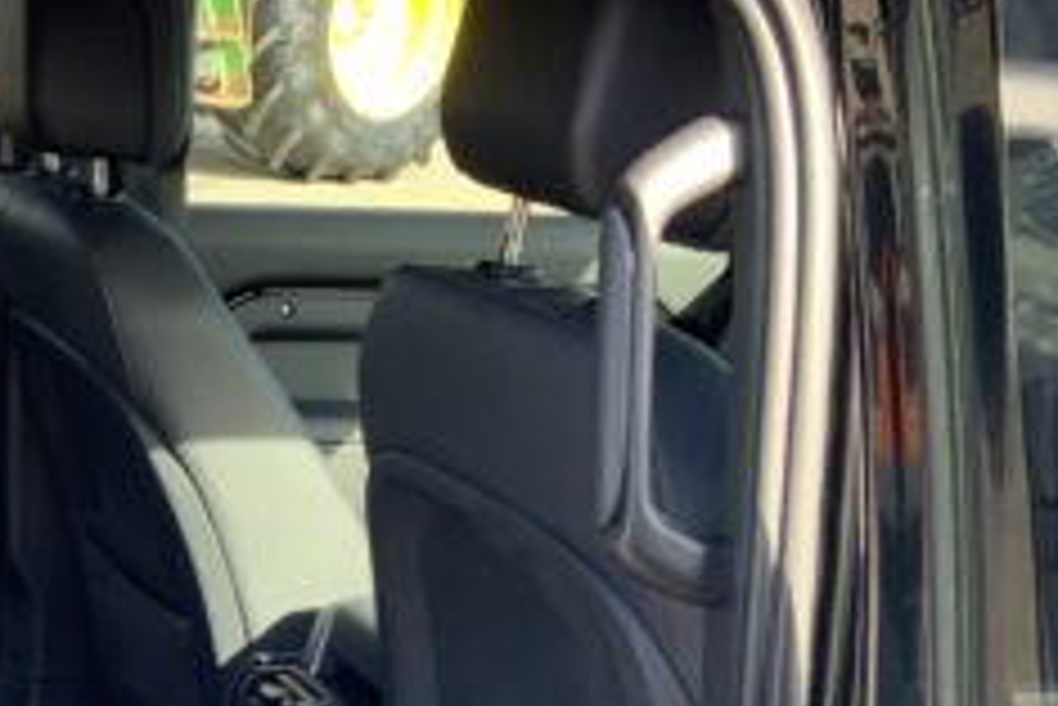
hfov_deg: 23.5
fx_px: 2411
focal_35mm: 82
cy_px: 755
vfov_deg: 16.2
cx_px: -59
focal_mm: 3
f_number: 1.8
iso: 25
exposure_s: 1/122
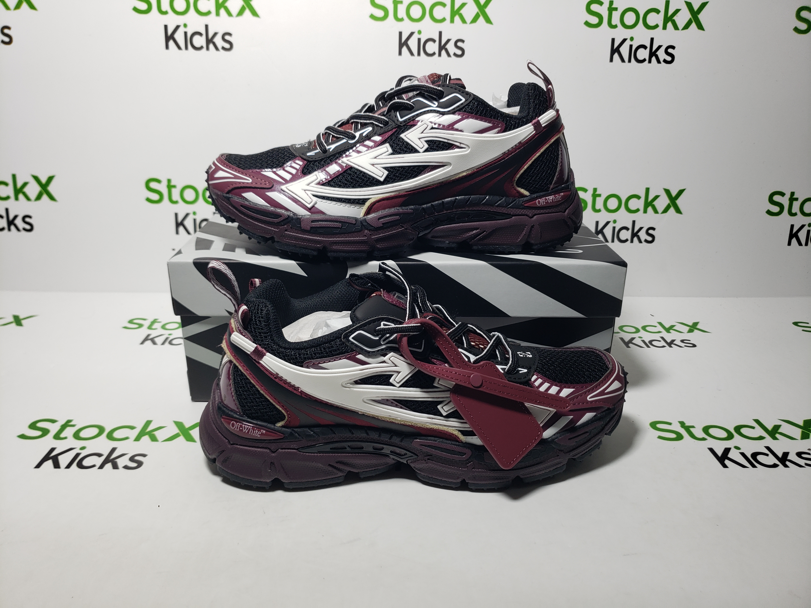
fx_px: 609
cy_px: 304
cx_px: 406
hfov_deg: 67.3
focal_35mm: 26
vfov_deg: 53.1
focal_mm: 4.3
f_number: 1.5
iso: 50
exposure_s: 1/369
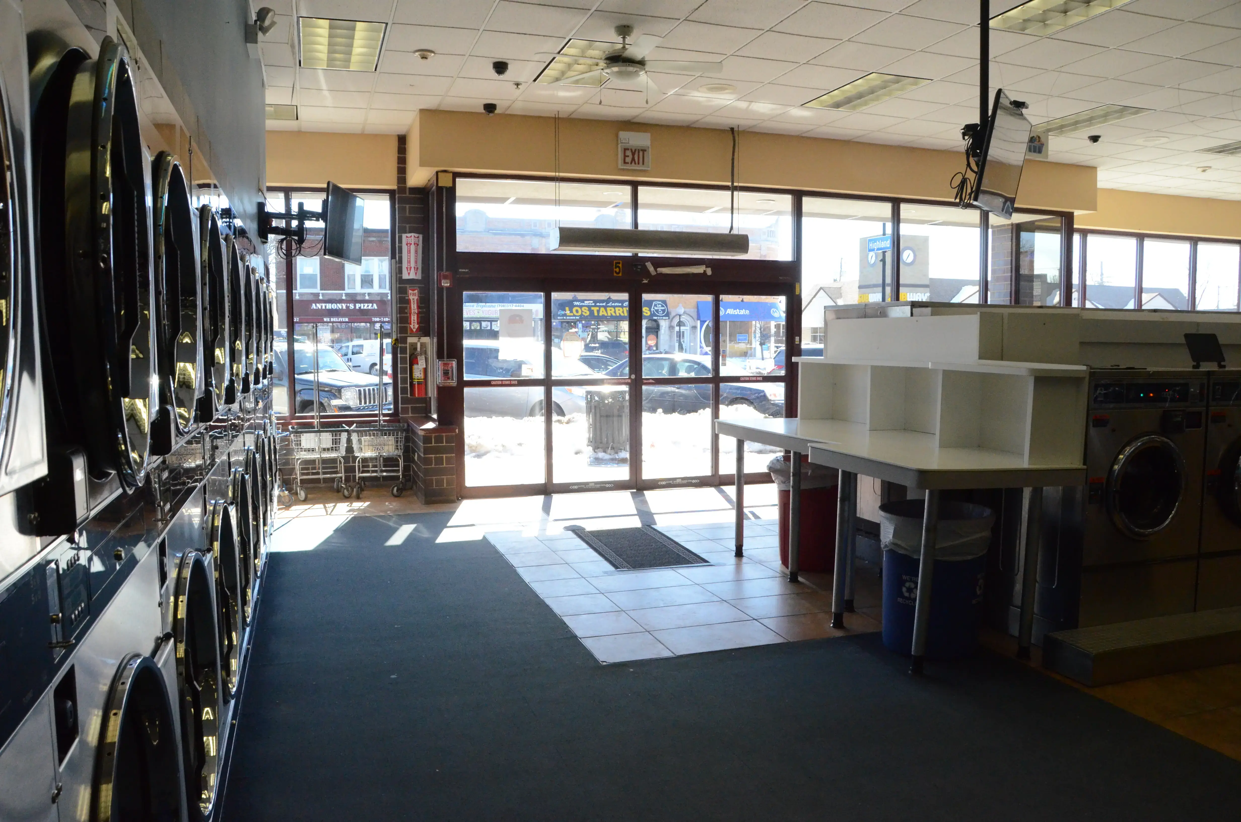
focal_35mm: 27
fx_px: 929
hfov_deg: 67.5
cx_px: 620
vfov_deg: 47.7
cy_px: 411
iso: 3200
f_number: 10
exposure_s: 1/400
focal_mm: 18
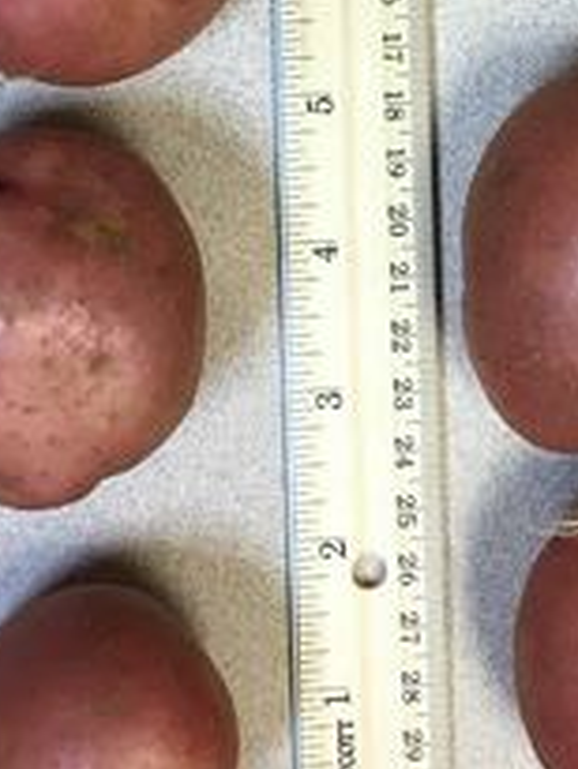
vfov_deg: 19.2
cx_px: 505
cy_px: -11
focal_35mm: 99
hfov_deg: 14.8
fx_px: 2202
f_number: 2.2
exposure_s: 1/30
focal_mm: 4.15
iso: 50
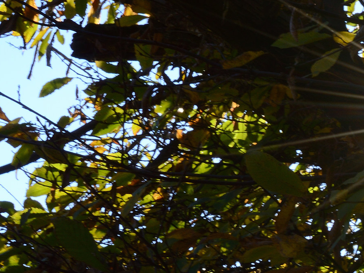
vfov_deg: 7.0
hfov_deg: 9.2
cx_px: 466
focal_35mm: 212
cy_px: 142
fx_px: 2232
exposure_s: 1/40
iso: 100
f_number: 22
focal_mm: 55
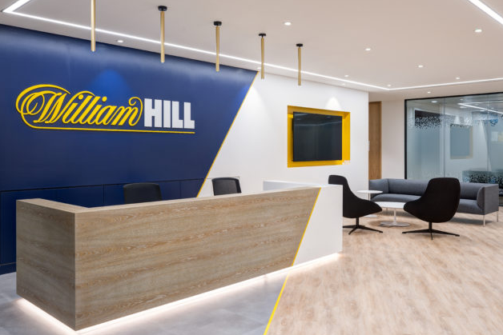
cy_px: 160
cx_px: 253
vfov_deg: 34.2
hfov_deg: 49.5
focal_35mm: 39
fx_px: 545
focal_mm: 35
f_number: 2.8
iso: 100
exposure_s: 1/1.43
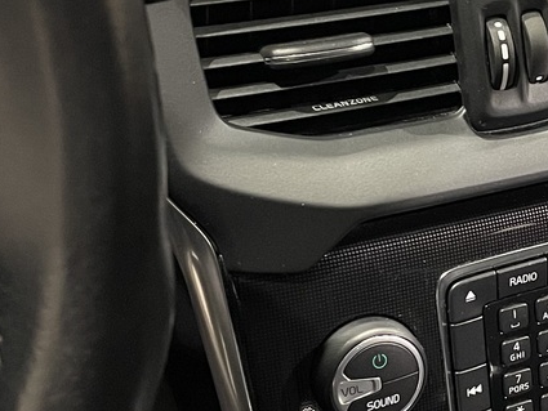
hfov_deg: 21.2
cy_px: 201
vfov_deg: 16.8
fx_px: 1394
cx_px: 601
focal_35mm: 88
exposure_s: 1/60
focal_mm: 4.2
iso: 400
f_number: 1.6
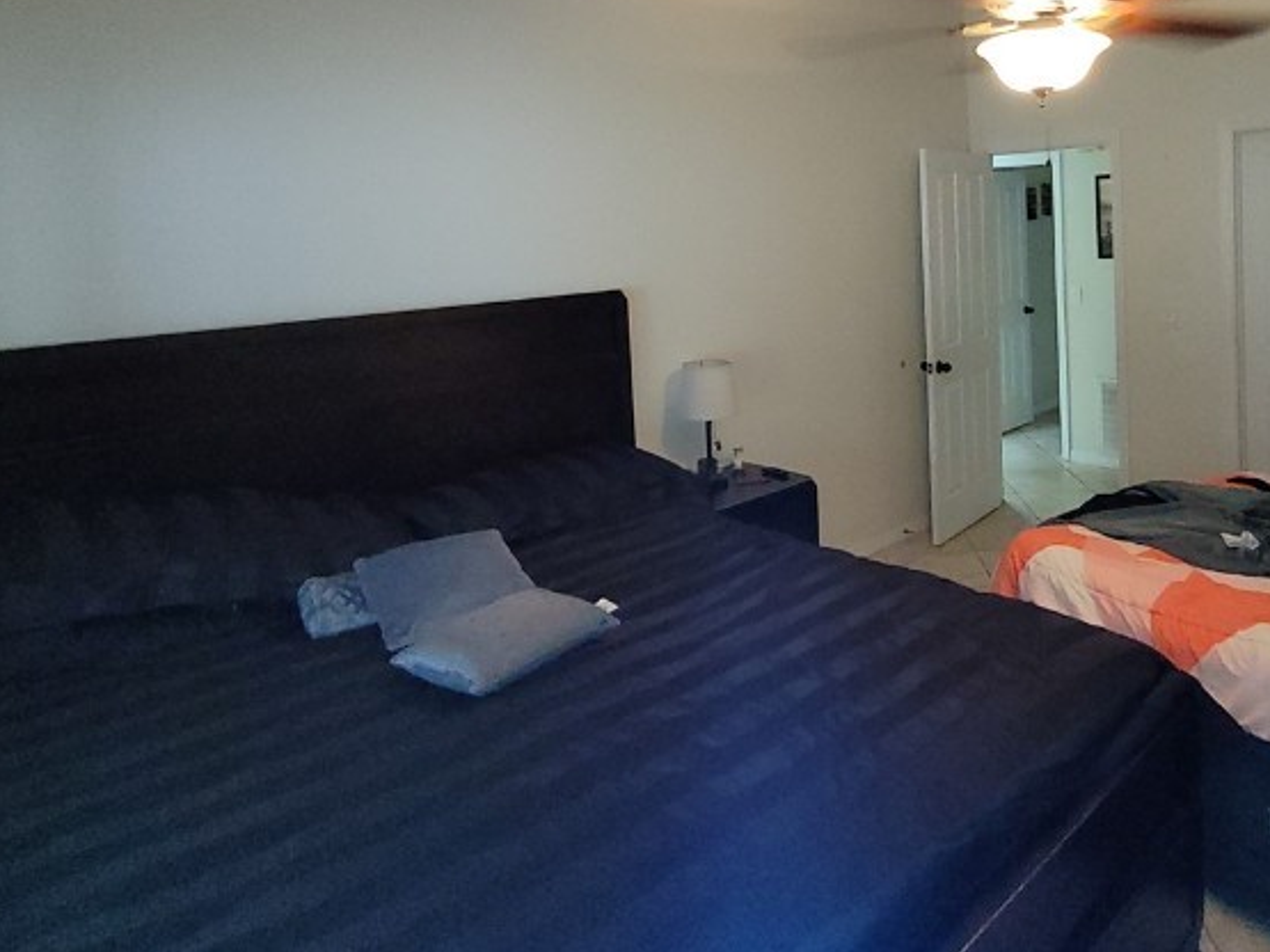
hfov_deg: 70.1
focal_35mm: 24
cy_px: 259
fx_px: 880
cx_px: 817
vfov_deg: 54.6
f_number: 2.2
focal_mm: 1.74
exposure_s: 1/40
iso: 320
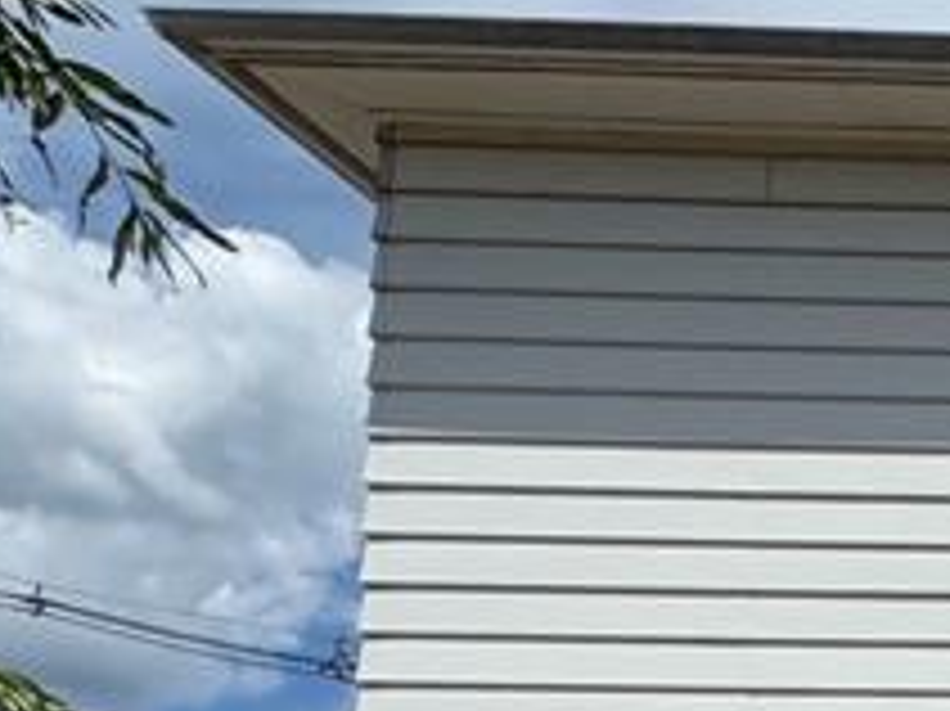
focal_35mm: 68
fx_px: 1865
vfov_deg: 18.7
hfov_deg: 19.7
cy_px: 1116
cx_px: 1774
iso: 50
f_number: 2.2
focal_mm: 2.22
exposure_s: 1/3390
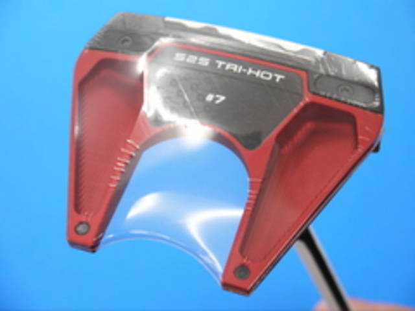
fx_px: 1007
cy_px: 156
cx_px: 208
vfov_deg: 17.6
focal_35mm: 84
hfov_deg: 23.3
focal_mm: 42
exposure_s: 1/80
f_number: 5.6
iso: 640
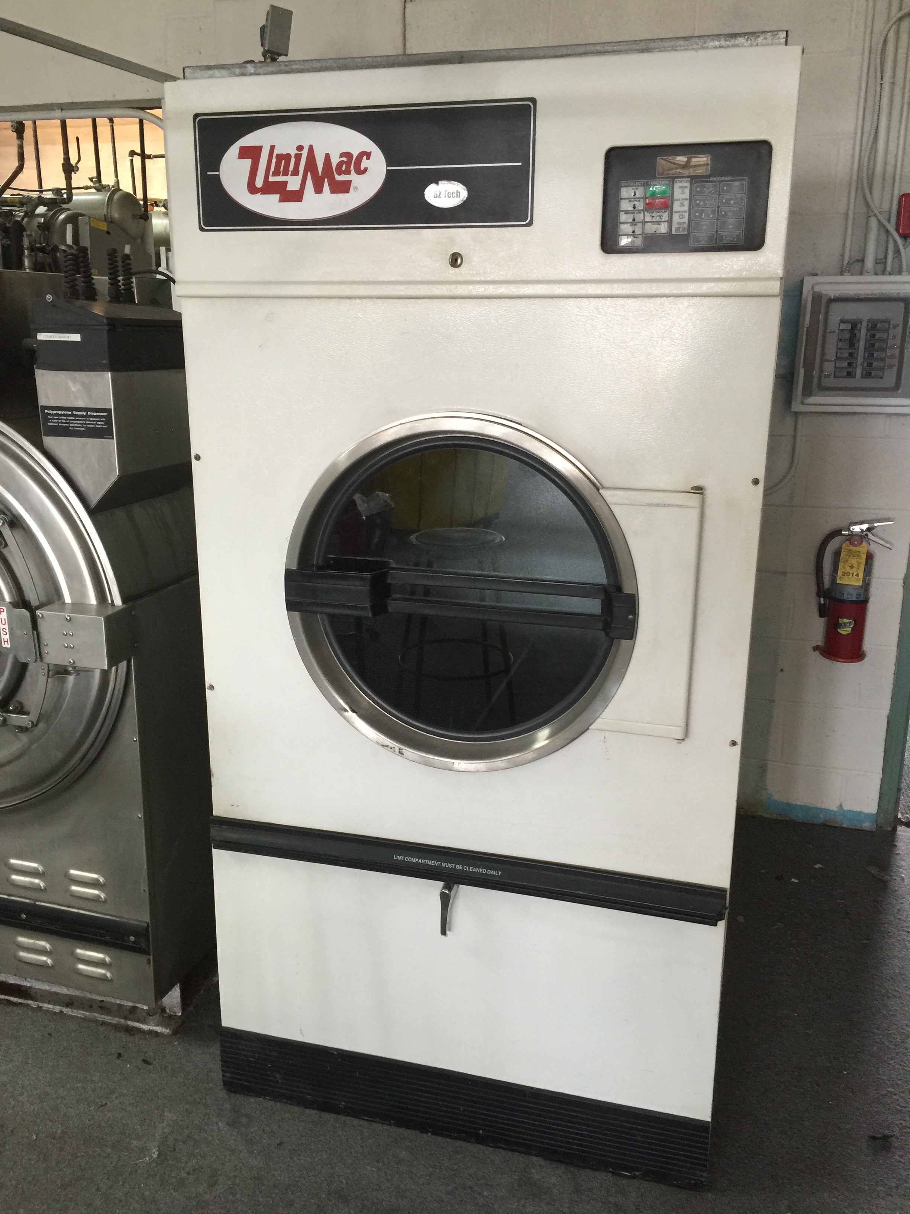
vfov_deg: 61.7
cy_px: 607
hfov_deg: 48.2
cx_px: 455
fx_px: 1016
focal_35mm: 29
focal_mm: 4.15
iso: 64
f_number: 2.2
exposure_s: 1/15
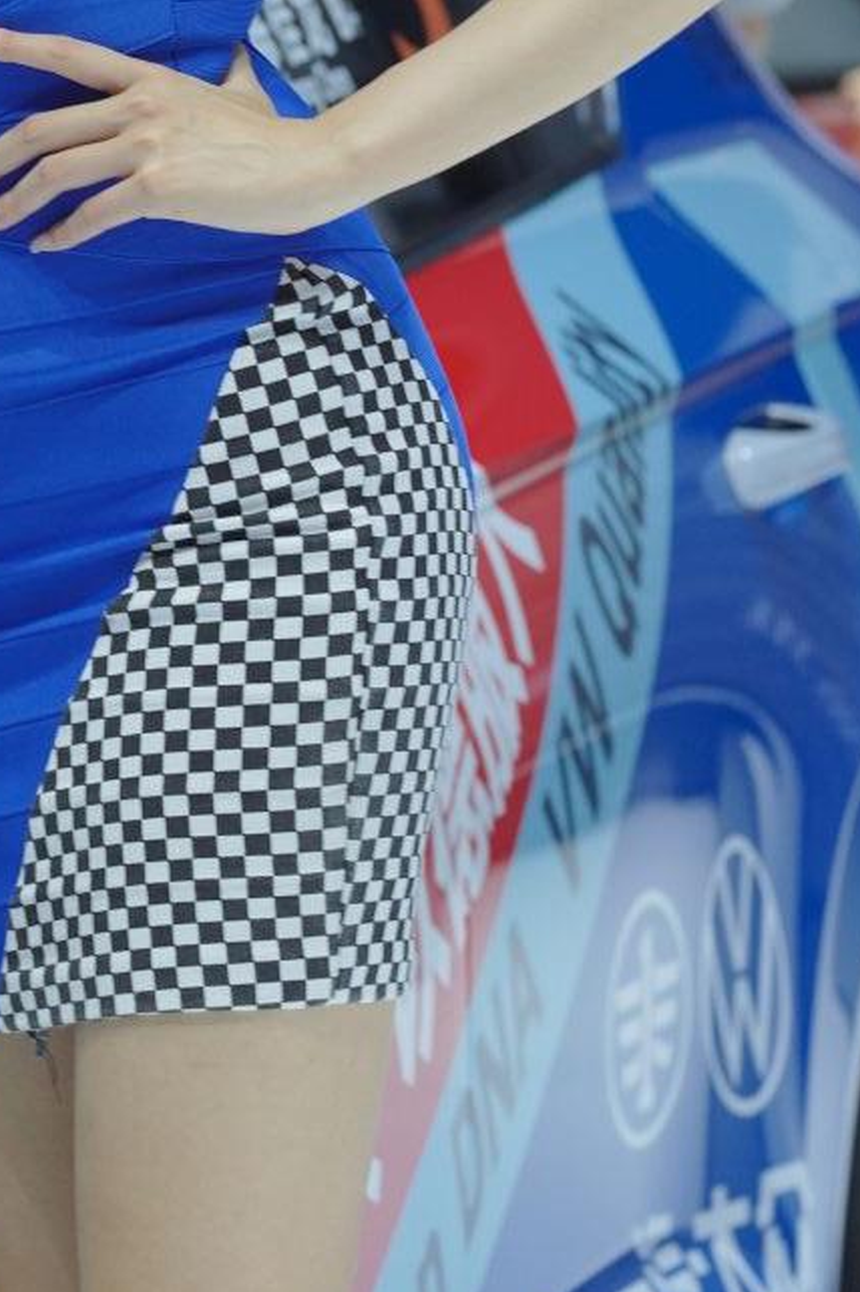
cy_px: 328
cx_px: -237
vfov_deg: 4.3
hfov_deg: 2.9
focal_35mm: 479
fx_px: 17181
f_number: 4.5
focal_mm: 135
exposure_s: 1/320
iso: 500
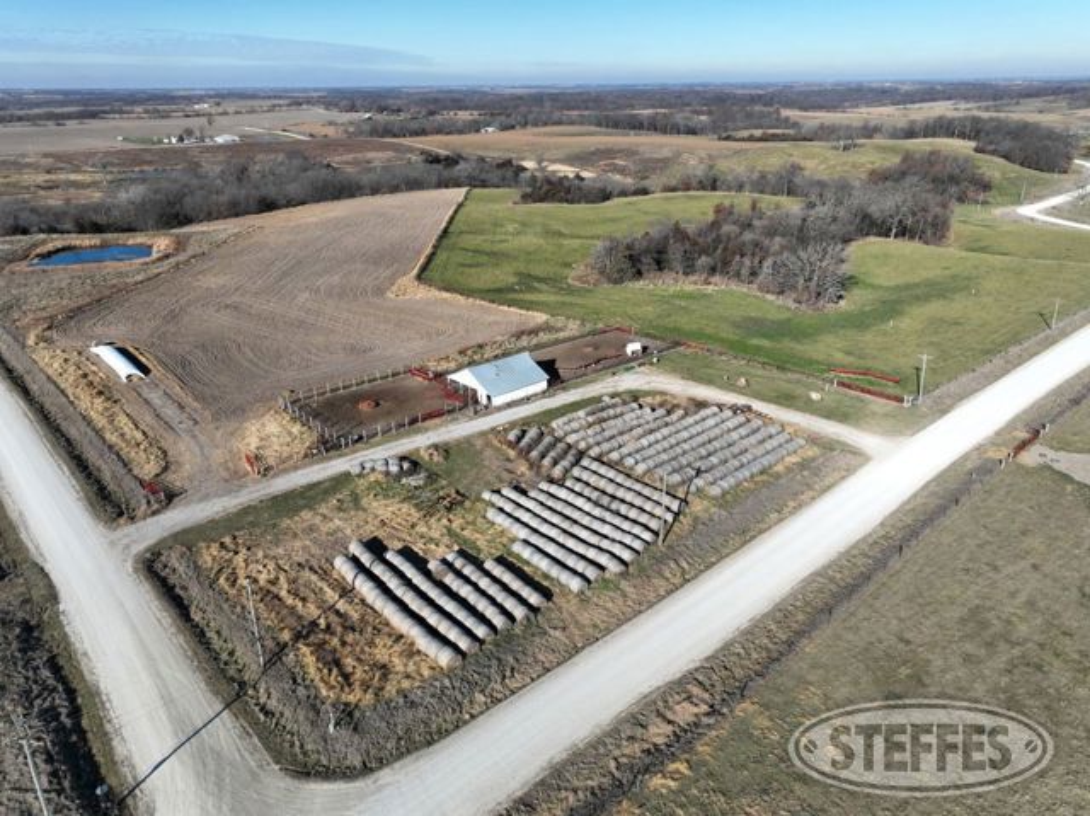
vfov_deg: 56.8
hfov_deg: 71.6
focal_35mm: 24
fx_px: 755
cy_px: 408
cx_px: 545
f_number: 2.8
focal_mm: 12.29
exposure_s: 1/160
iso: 100
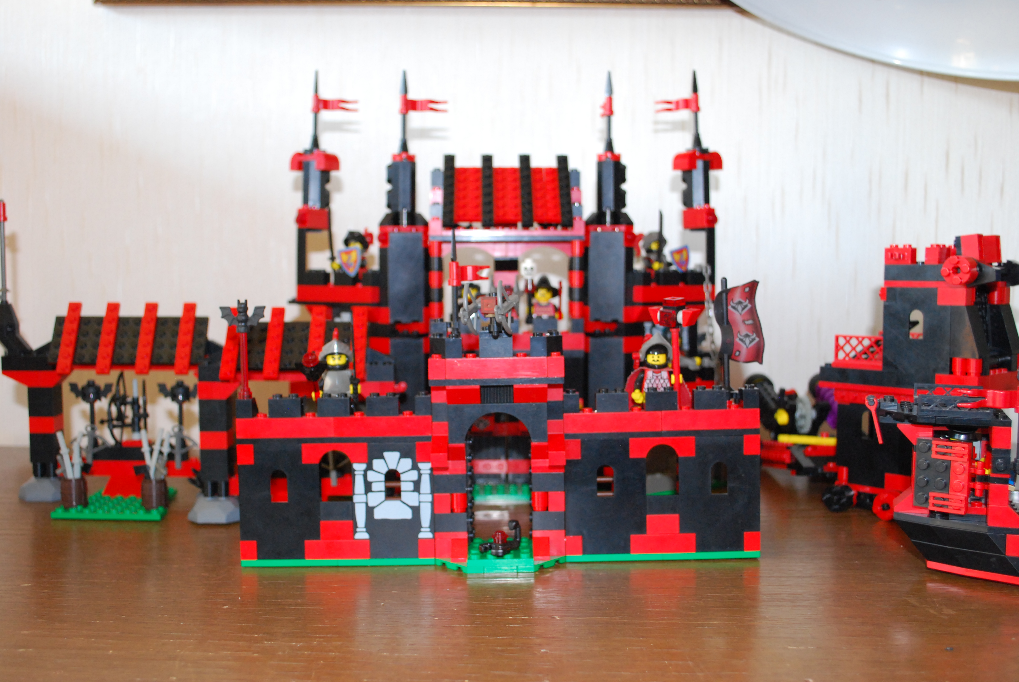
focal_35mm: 36
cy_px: 341
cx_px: 510
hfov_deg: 53.1
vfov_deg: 37.0
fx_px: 1020
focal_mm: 24
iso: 800
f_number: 5
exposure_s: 1/60
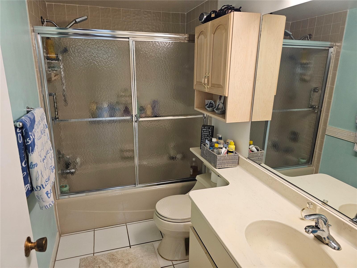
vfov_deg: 58.9
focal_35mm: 23
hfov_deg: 73.9
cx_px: 178
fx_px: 237
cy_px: 134
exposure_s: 1/120
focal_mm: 6.3
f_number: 1.7
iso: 640
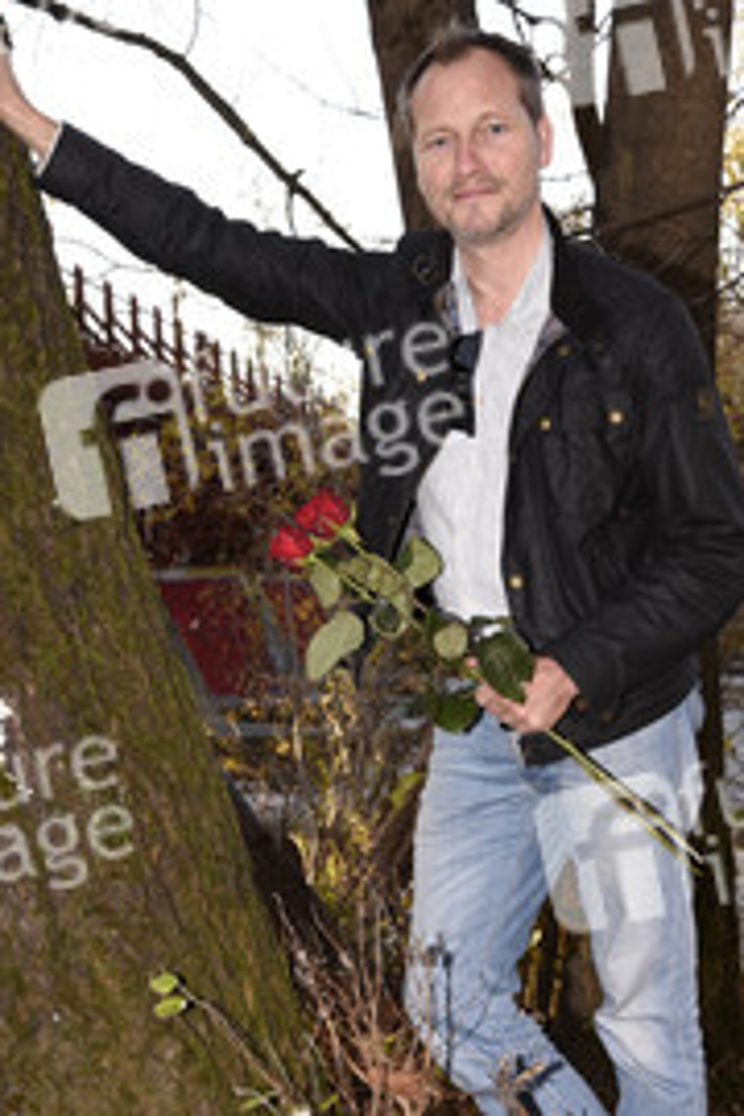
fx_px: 2294
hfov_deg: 18.4
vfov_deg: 27.3
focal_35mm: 74
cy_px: 628
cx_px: 372
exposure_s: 1/100
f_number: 8
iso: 320
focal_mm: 50
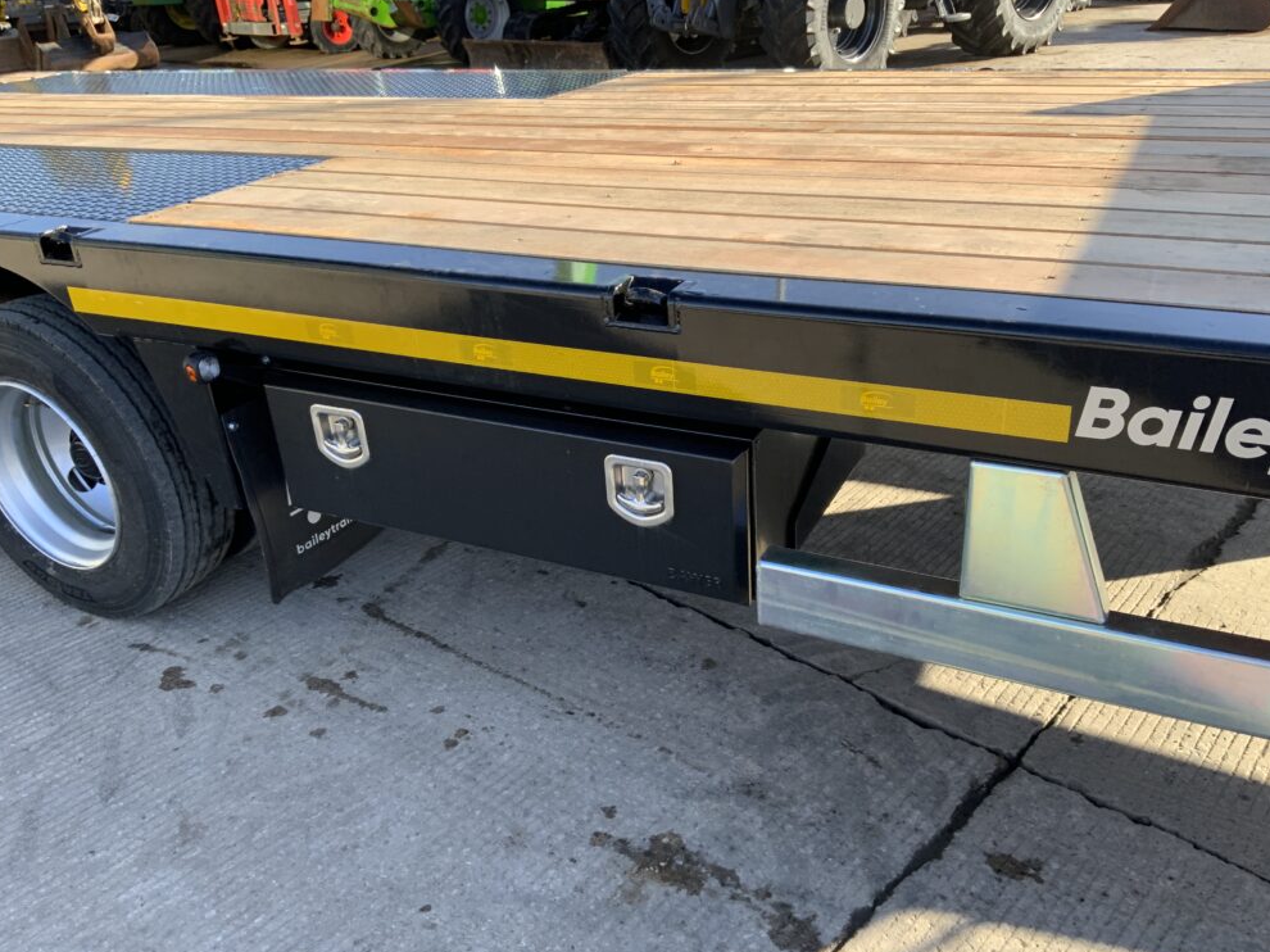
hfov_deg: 60.0
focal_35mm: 30
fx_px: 1100
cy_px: 489
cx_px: 647
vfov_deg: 46.8
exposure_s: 1/272
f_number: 1.8
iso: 16
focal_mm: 3
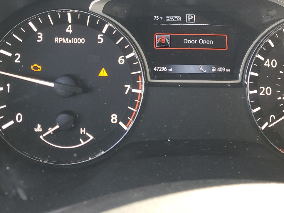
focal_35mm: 43
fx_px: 353
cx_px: 190
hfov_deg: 43.2
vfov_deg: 32.9
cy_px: 50
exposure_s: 1/60.2
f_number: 1.5
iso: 57
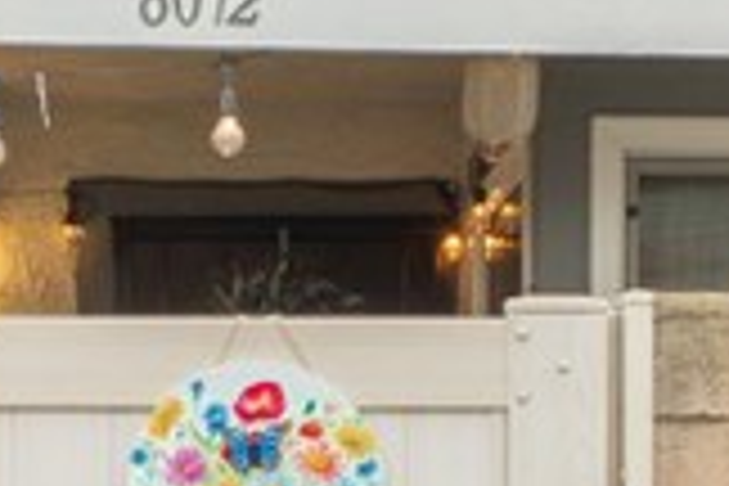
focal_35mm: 95
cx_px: 292
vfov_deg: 14.0
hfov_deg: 21.4
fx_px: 1924
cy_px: 558
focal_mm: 10
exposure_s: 1/20
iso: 100
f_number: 7.1
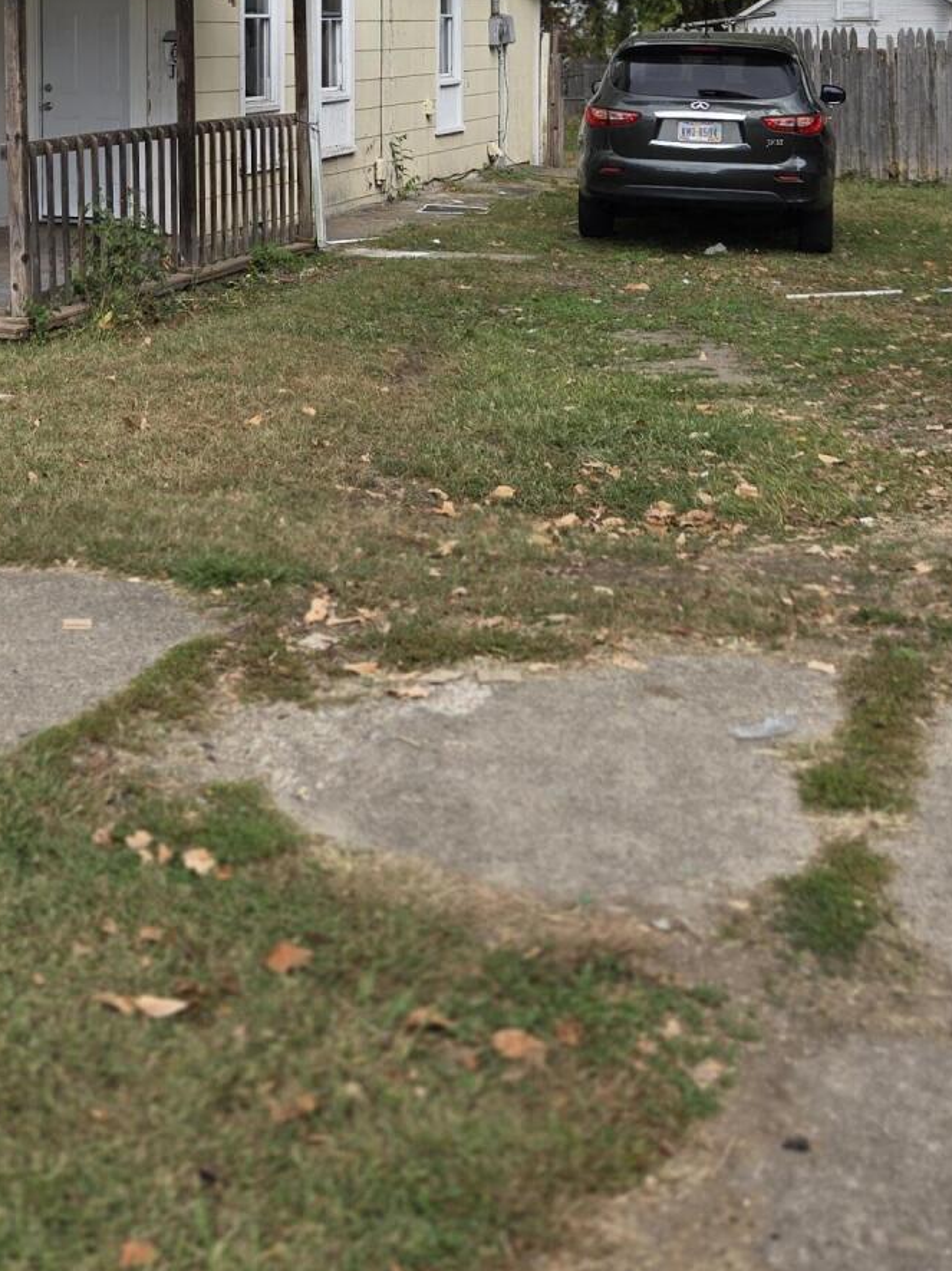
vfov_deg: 34.2
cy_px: 65
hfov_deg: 27.1
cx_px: 105
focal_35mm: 52
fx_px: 1908
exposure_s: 1/1189
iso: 25
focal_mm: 5.4
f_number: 1.8
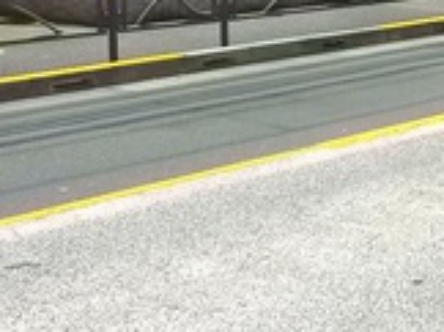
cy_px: -59
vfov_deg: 13.8
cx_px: 661
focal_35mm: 104
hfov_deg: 17.1
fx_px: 1332
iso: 400
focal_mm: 5.1
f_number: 4
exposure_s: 1/640
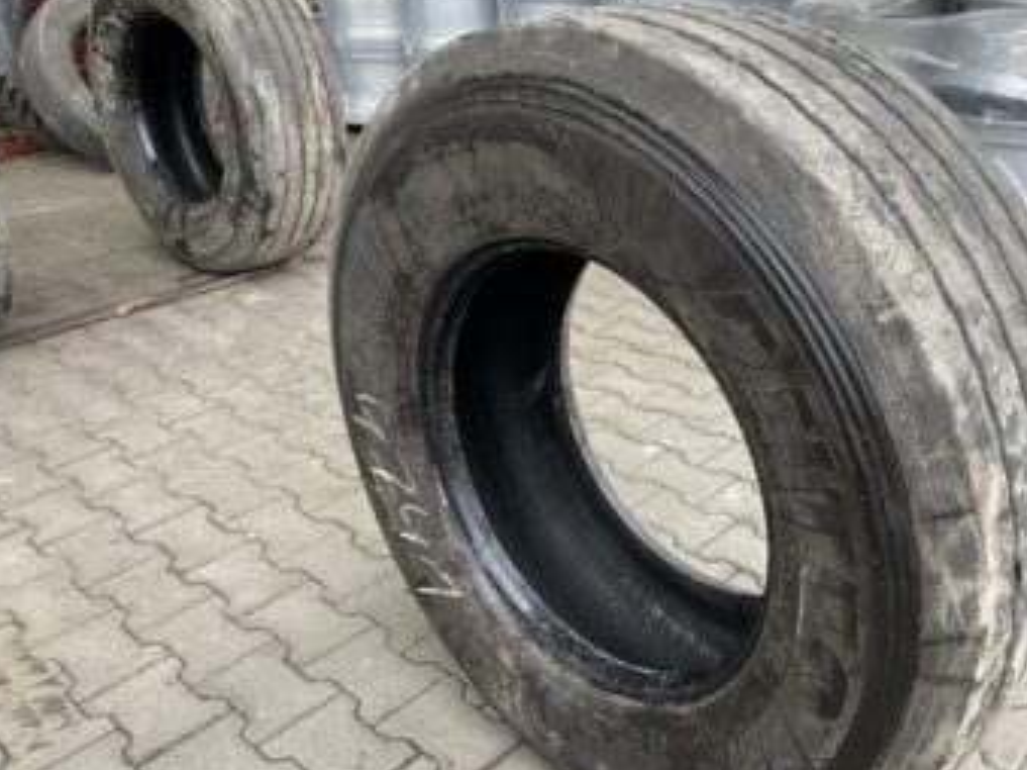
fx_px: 979
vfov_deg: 42.9
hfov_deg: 55.0
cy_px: 420
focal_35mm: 33
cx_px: 615
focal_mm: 4.25
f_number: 1.8
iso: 100
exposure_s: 1/100
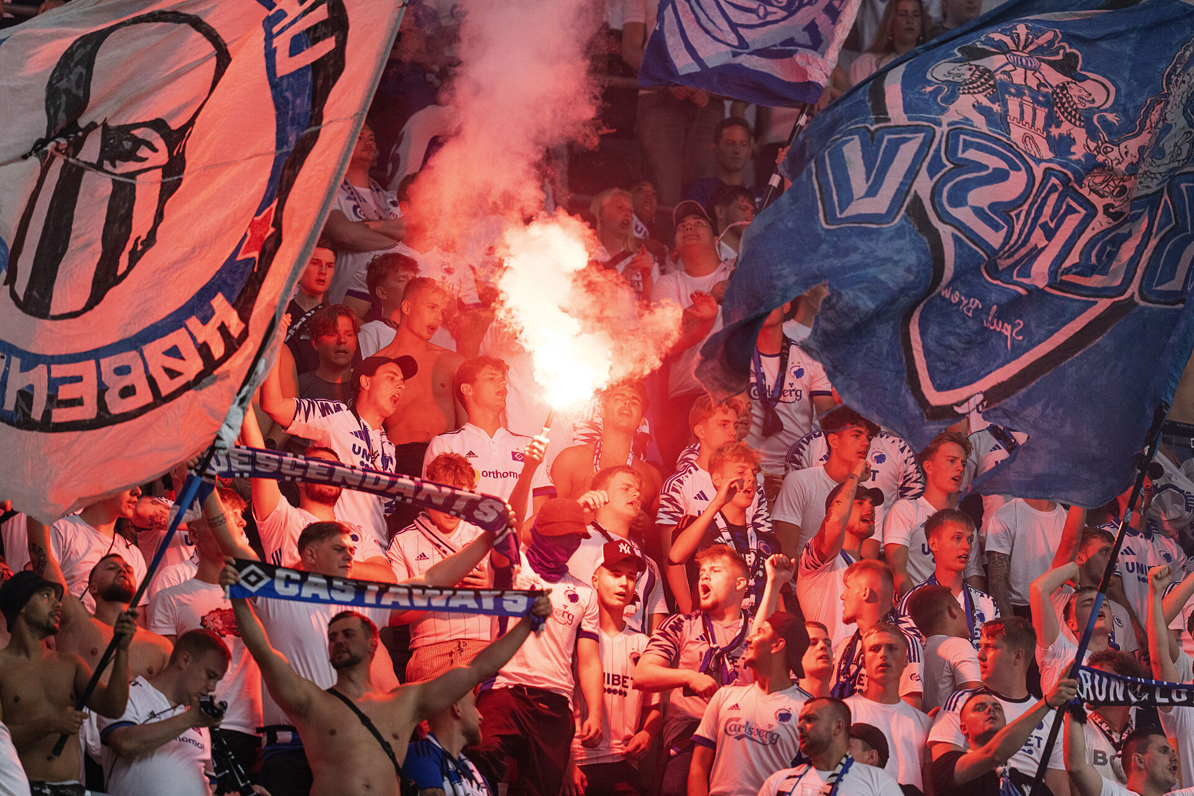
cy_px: 398
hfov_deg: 5.2
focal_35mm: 400
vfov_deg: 3.4
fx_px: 13266
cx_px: 597
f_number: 2.8
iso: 2500
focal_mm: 400
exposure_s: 1/1600
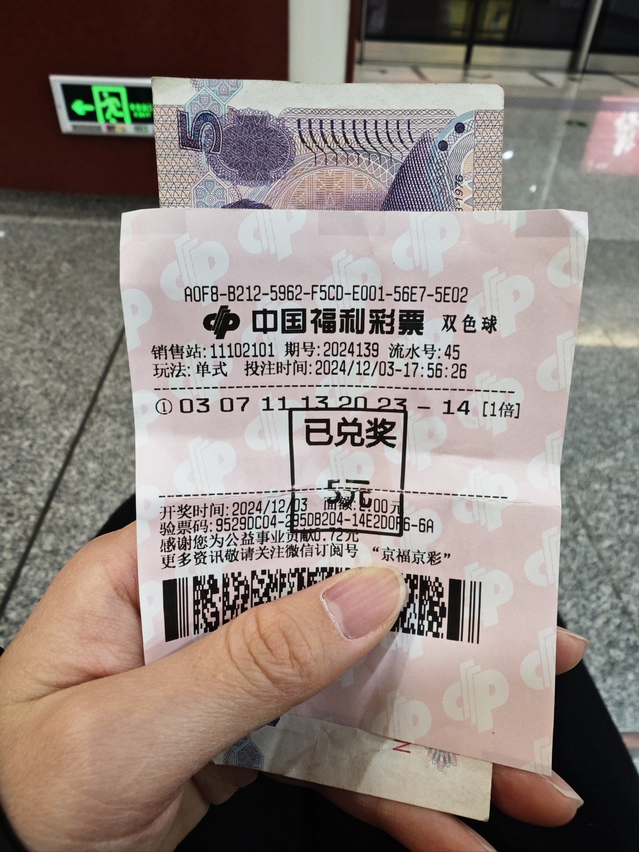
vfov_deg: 73.9
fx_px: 566
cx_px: 320
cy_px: 426
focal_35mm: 23
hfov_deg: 58.9
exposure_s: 1/50
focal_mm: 2.03
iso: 200
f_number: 1.8
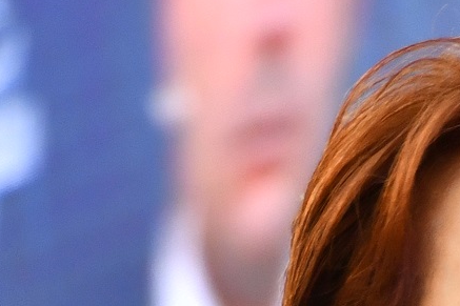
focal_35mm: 1437
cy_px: 732
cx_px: 507
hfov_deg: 1.4
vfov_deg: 1.0
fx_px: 18354
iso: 560
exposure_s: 1/350
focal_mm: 155
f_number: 6
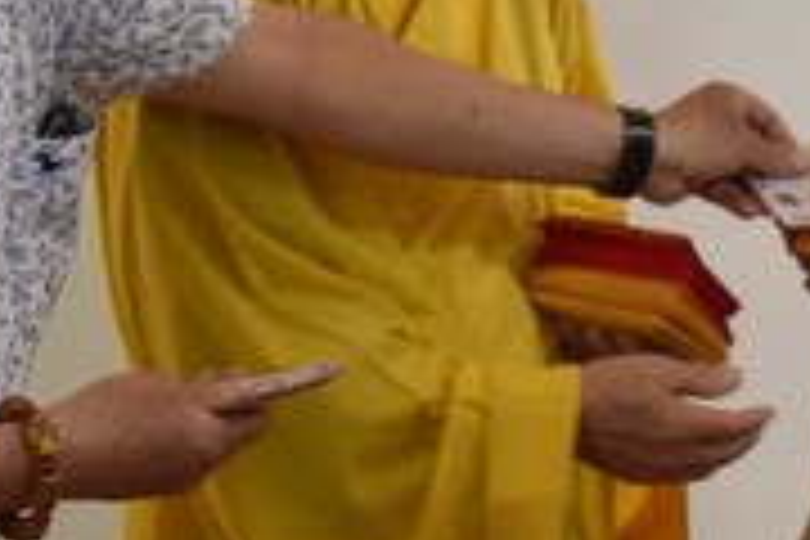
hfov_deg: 14.7
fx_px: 3082
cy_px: -9
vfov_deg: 9.9
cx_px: 819
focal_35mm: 137
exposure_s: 1/60
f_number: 4
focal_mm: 38
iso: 1800
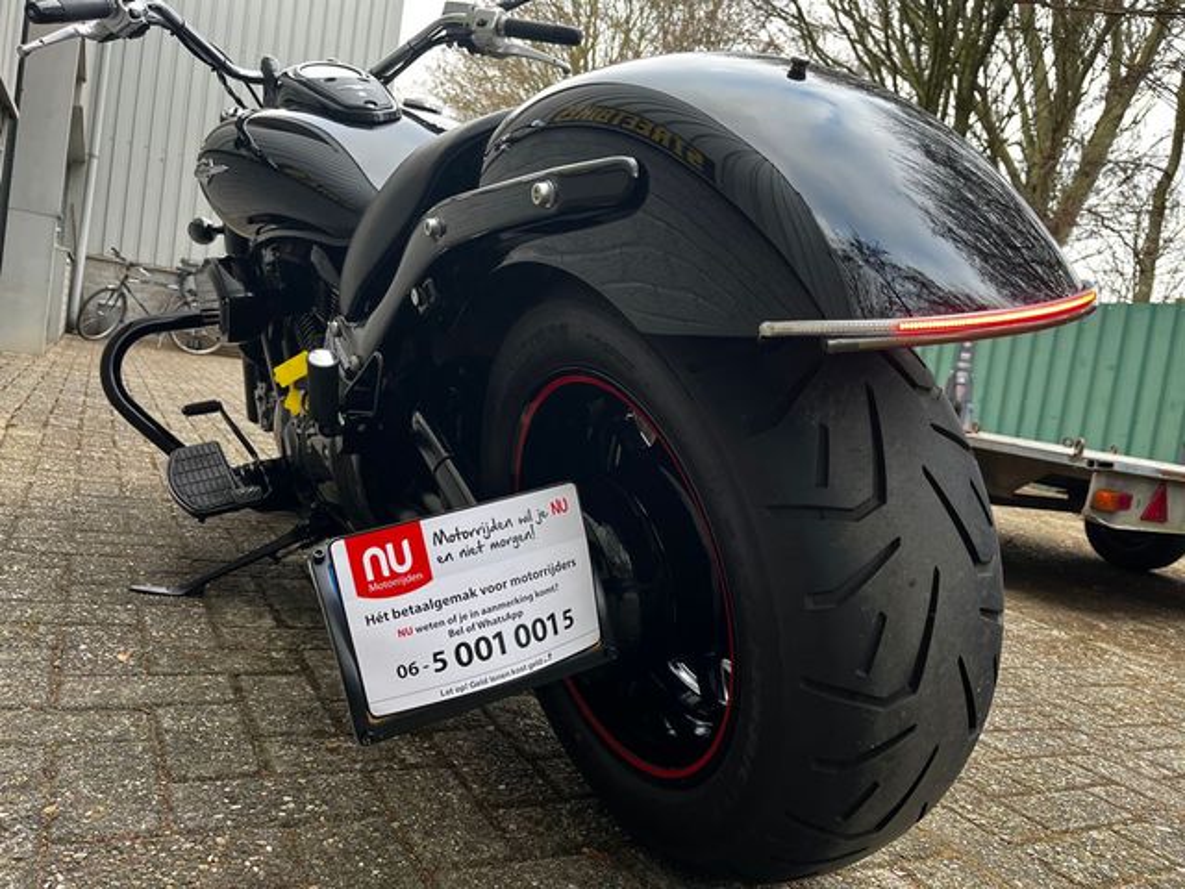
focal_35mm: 26
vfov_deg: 53.1
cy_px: 444
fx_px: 890
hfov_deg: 67.3
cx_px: 592
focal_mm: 5.1
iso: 64
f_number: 1.6
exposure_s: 1/122
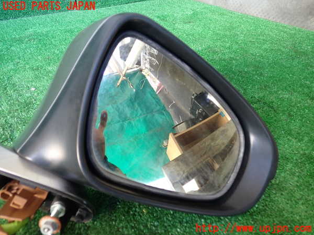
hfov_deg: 60.0
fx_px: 272
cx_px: 157
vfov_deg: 46.8
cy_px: 118
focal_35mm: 30
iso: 200
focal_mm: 5.4
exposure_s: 1/30
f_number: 2.3
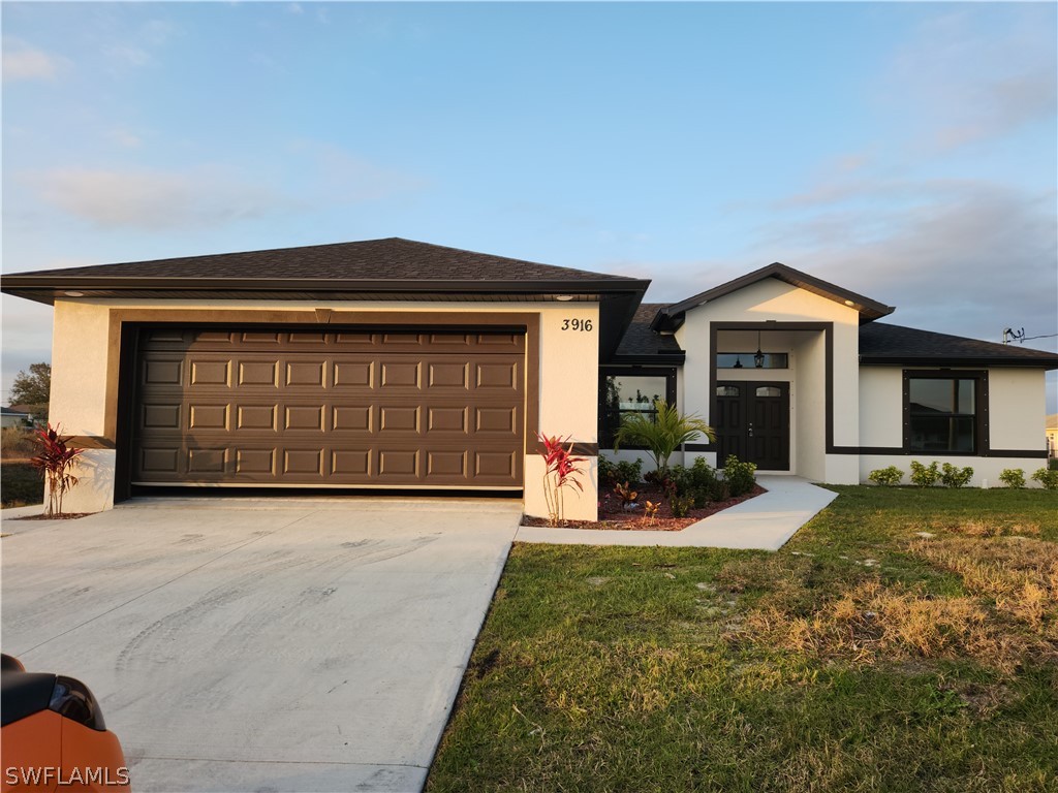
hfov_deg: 73.9
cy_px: 396
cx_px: 529
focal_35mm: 23
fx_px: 703
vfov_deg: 58.9
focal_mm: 5.4
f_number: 1.8
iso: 20
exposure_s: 1/276
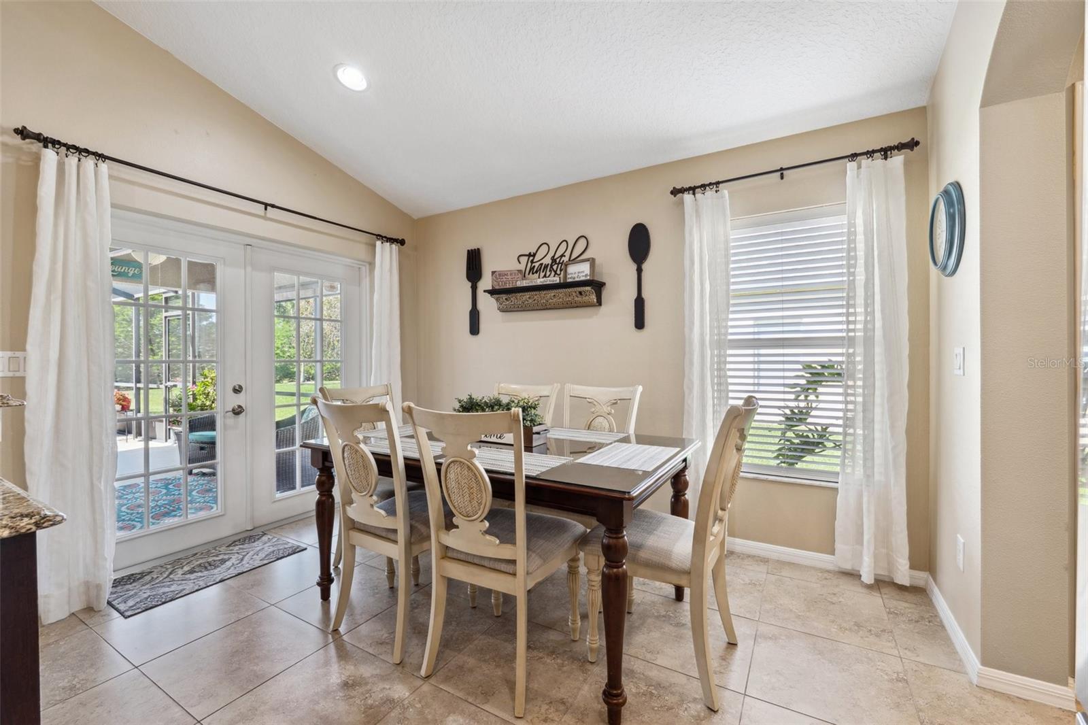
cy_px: 362
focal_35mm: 14
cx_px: 544
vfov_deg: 81.2
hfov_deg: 104.3
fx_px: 423
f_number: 8
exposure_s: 1/6
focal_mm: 14
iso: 100
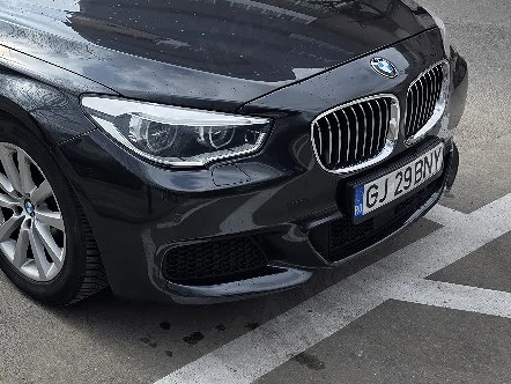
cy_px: 59
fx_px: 768
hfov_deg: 33.8
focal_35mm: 52
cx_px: 8
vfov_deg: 27.3
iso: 80
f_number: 1.7
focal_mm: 6.3
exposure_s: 1/3333
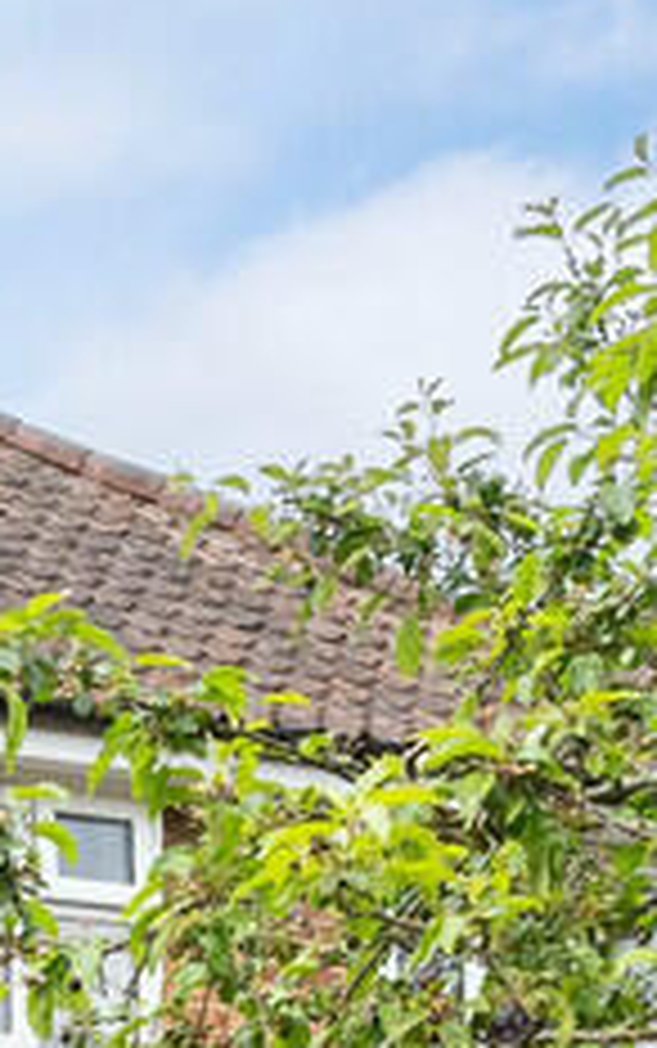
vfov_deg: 19.9
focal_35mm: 94
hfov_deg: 13.1
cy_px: 1448
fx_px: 2688
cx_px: -338
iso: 1250
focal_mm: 21
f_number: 7.1
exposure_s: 1/1250
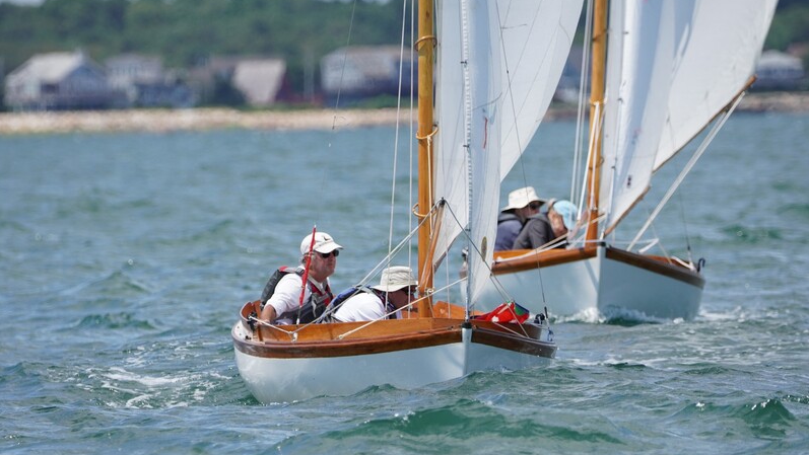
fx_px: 14239
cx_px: 404
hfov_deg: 3.3
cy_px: 263
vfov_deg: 1.8
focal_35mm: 664
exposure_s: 1/1600
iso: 400
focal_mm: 421
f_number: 6.3
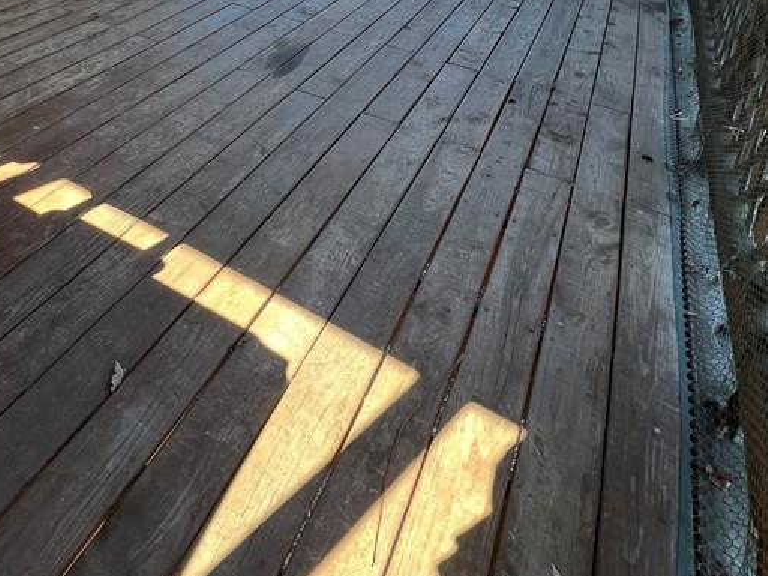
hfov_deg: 62.6
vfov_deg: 46.6
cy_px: 34
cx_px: 172
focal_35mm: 26
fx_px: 577
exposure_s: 1/99
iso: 50
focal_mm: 1.57
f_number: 1.8
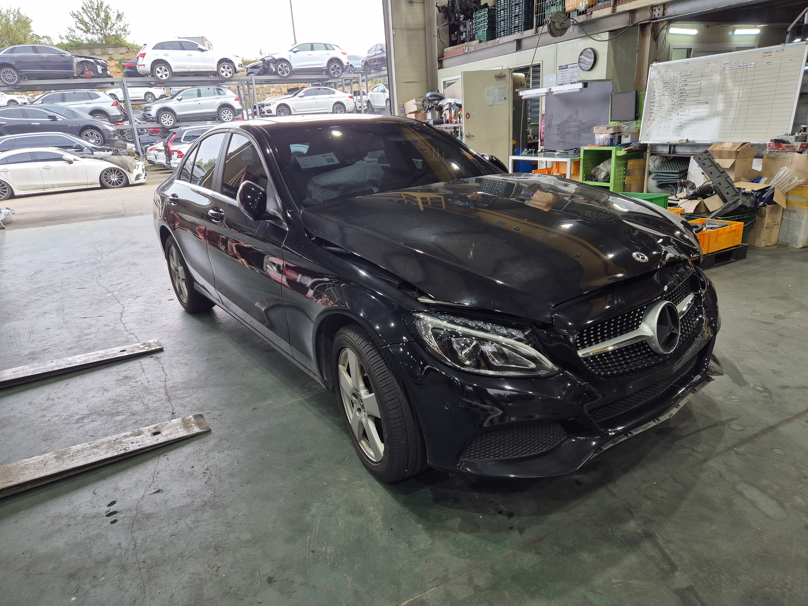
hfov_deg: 73.9
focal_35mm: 23
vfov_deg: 58.9
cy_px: 303
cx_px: 404
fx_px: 537
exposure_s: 1/120
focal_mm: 5.4
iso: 80
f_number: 1.8
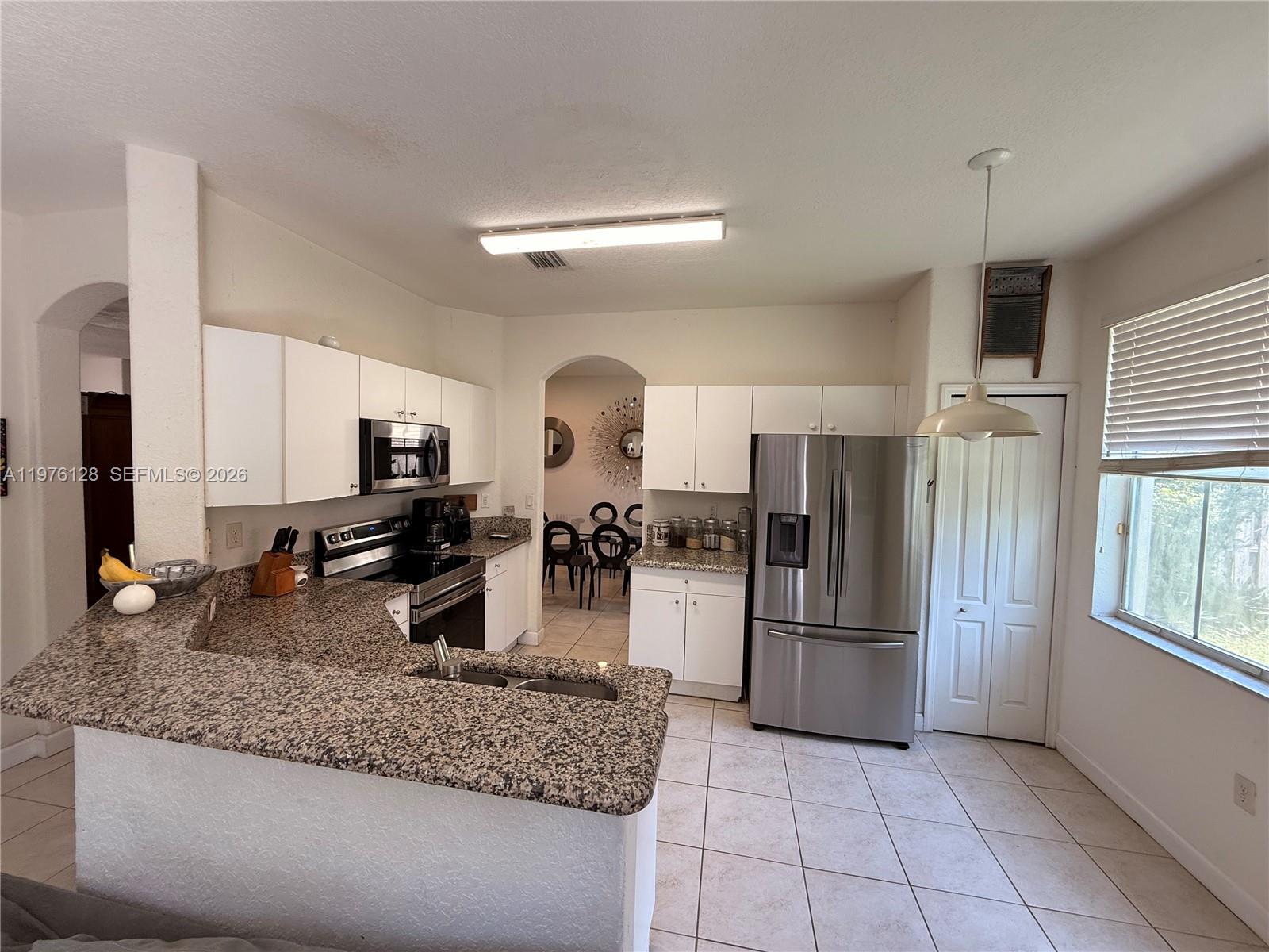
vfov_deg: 85.7
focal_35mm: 14
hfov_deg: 102.1
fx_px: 513
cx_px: 634
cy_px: 476
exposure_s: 1/120
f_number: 2.2
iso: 125
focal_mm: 2.22
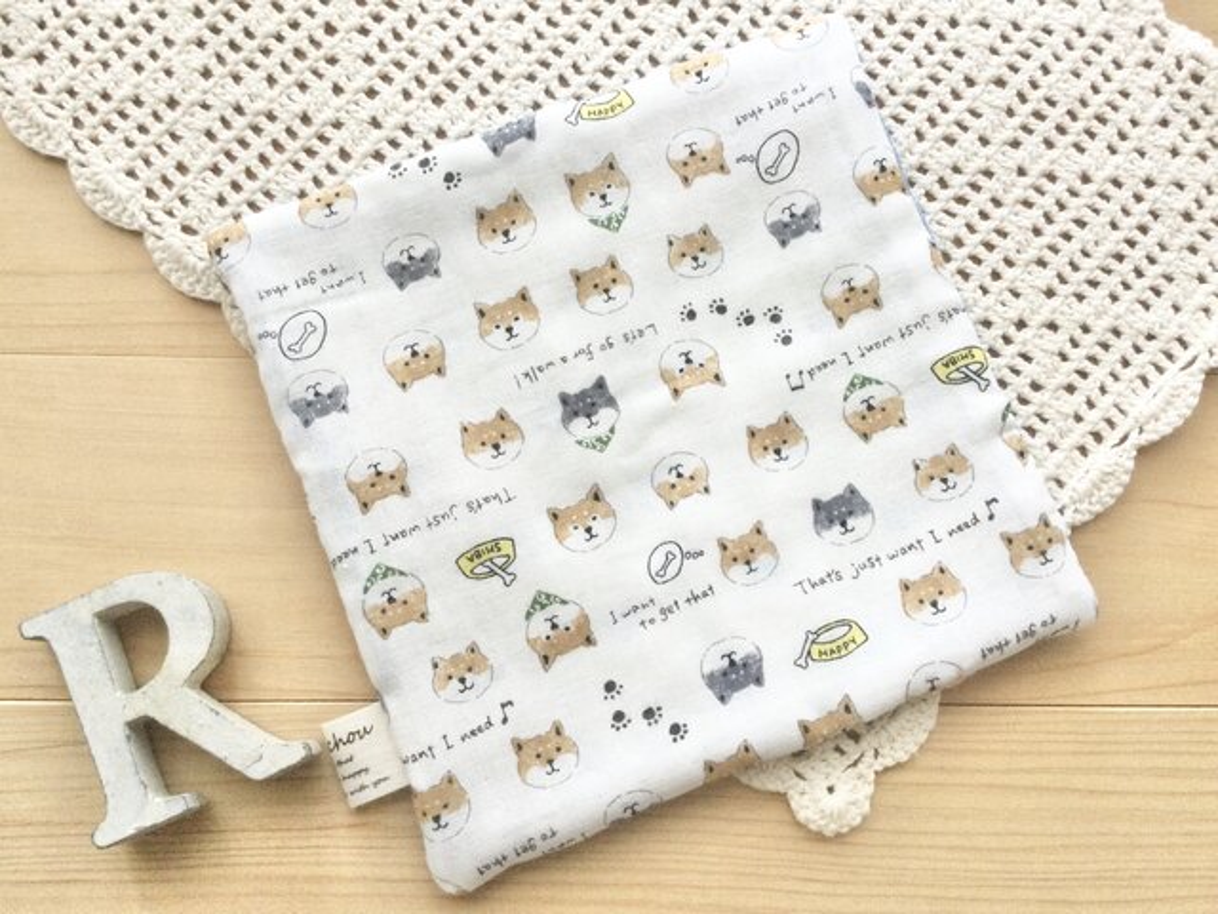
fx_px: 1091
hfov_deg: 58.4
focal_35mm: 31
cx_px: 609
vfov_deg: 45.4
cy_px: 457
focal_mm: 3.3
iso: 80
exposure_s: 1/30
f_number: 2.4
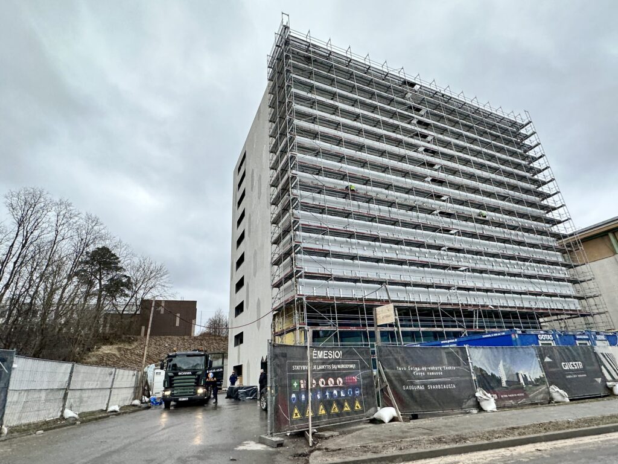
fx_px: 250
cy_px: 232
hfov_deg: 102.1
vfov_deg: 85.7
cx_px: 309
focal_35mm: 14
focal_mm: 2.22
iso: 50
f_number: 2.2
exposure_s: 1/801
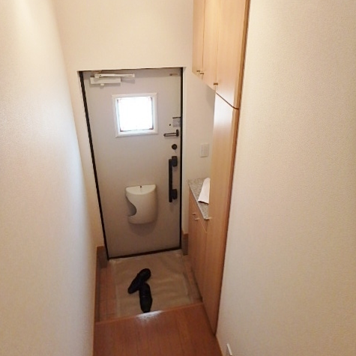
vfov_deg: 62.7
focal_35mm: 25
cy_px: 154
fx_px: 291
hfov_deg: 62.9
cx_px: 178
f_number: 3.5
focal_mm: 3.7
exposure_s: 1/30
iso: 400
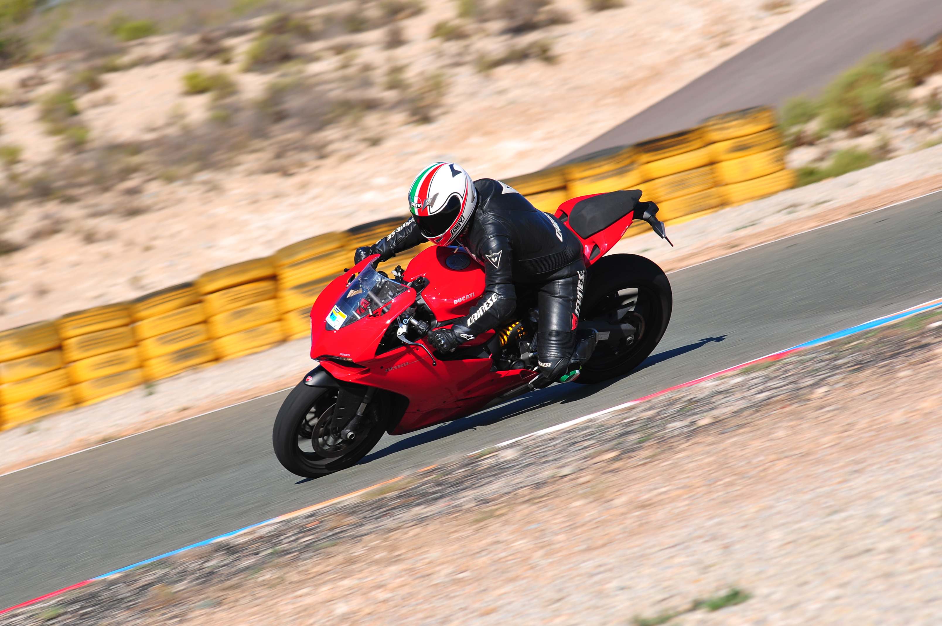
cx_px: 471
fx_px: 7840
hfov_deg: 6.9
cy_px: 313
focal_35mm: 300
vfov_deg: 4.6
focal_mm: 200
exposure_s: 1/320
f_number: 8
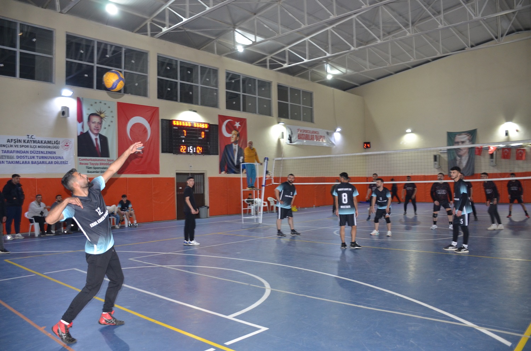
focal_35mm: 27
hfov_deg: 67.5
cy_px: 176
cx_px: 266
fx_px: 397
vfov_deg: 47.7
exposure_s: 1/60
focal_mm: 18
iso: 800
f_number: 3.5
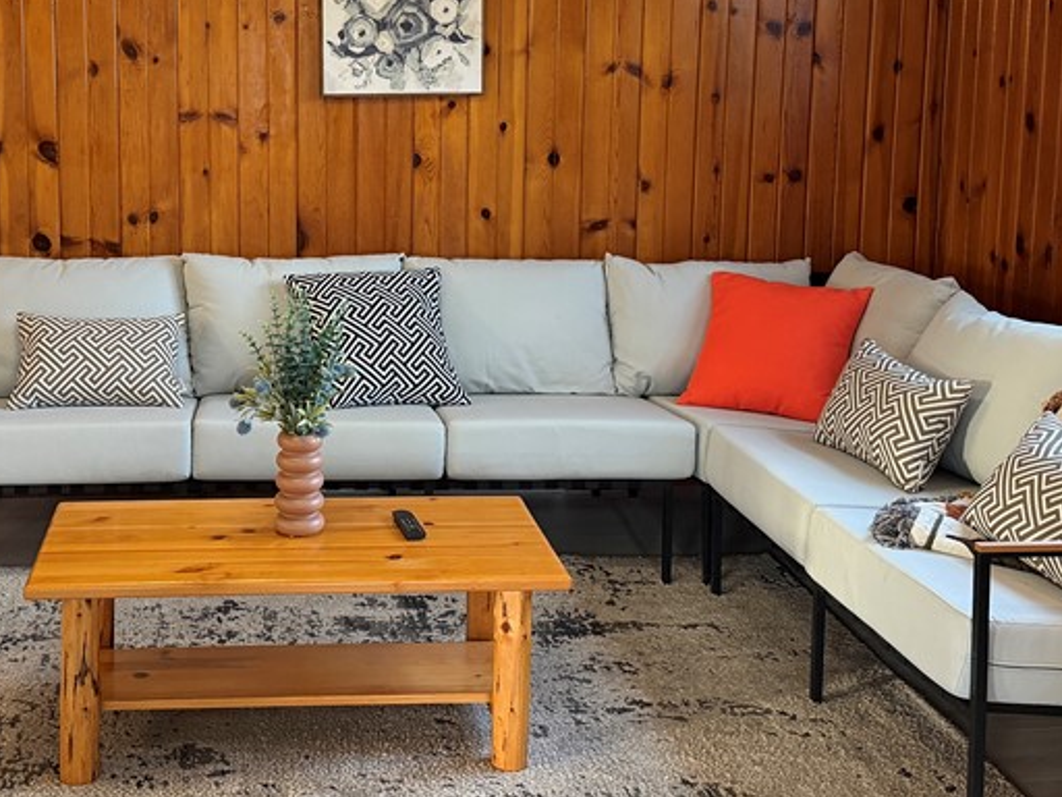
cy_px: 220
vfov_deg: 29.9
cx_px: 369
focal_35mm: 48
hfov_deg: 39.3
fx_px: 1473
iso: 400
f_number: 1.78
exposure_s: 1/60
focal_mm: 6.76
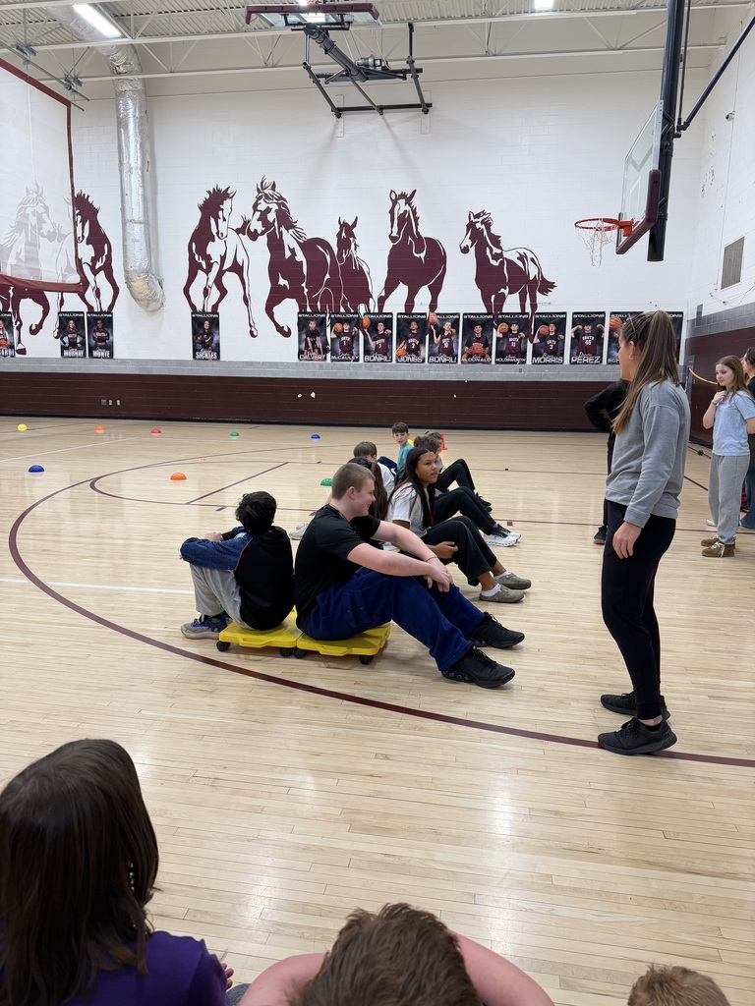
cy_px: 503
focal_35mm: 24
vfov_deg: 71.6
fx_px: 698
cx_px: 378
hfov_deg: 56.8
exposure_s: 1/121
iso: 100
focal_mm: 6.76
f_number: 1.78
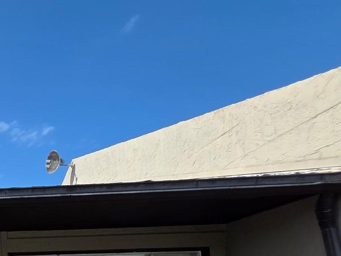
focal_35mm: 34
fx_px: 335
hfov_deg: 37.3
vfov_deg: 34.8
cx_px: -88
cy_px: 294
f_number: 1.9
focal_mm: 2.2
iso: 40
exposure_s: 1/2021
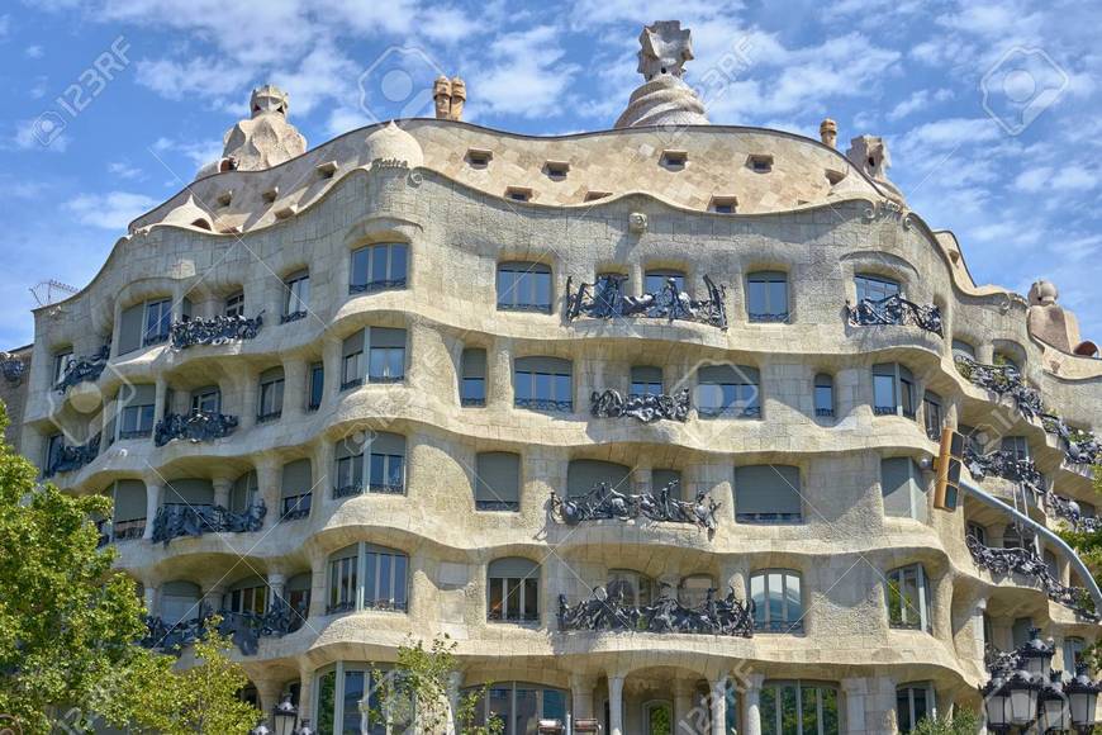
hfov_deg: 37.9
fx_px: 1607
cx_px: 551
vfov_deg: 25.8
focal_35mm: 52
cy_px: 368
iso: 100
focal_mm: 35
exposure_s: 1/250
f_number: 11
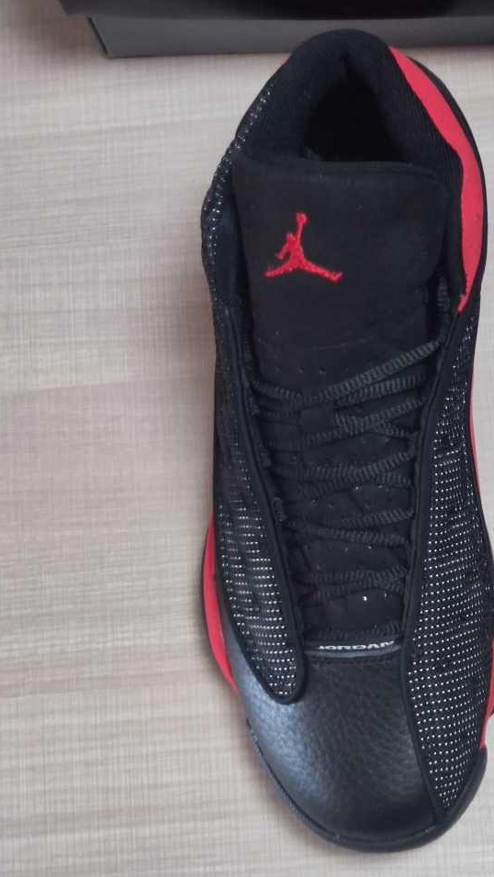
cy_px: 439
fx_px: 1630
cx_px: 510
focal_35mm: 70
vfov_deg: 30.1
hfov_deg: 16.8
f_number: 1.69
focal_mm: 6.72
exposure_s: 1/90
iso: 276
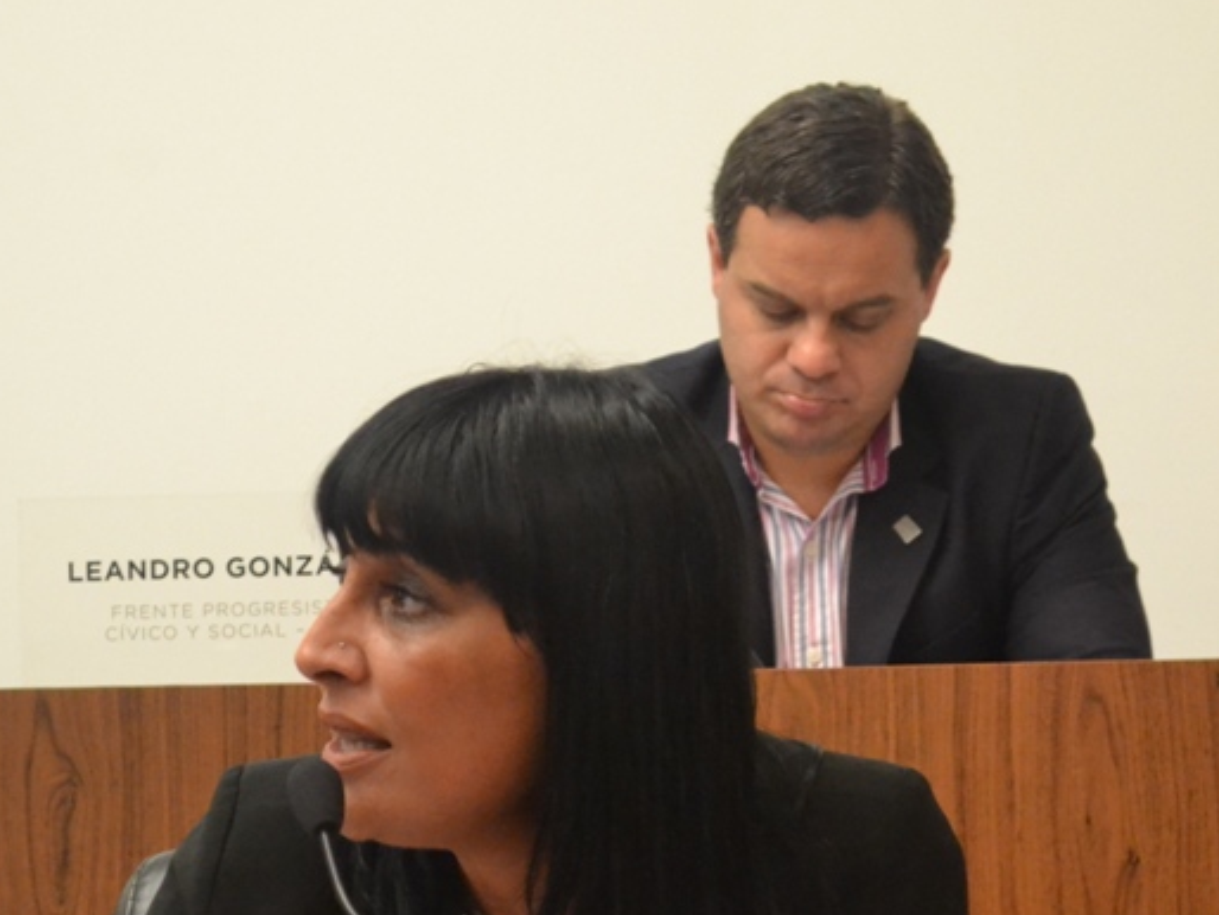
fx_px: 5565
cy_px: 729
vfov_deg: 9.4
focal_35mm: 158
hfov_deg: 12.5
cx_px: 581
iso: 3200
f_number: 5.6
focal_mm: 55
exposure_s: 1/60
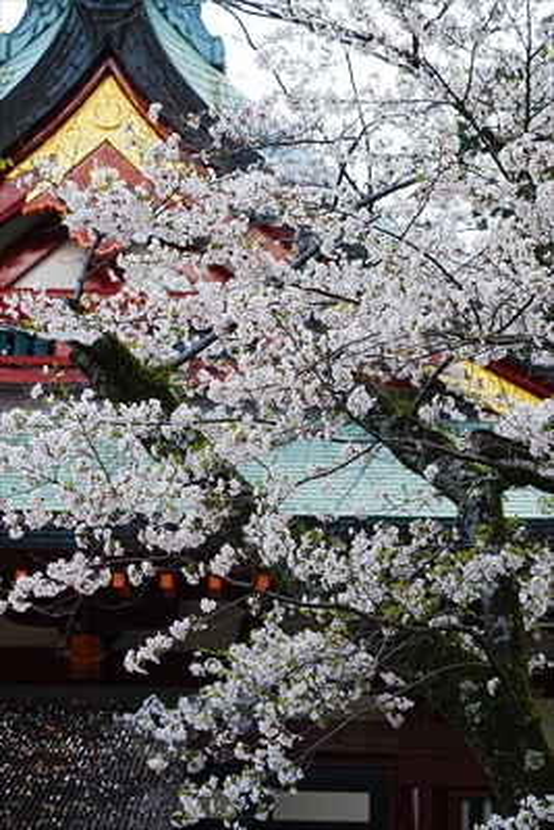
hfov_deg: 13.1
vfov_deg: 19.4
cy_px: 415
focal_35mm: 105
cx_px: 277
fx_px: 2421
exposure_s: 1/200
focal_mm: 105
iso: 100
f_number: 5
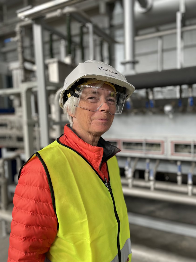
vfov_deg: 67.3
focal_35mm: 26
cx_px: 98
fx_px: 196
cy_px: 131
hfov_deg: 53.1
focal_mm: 4.2
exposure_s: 1/121
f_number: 1.6
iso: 80
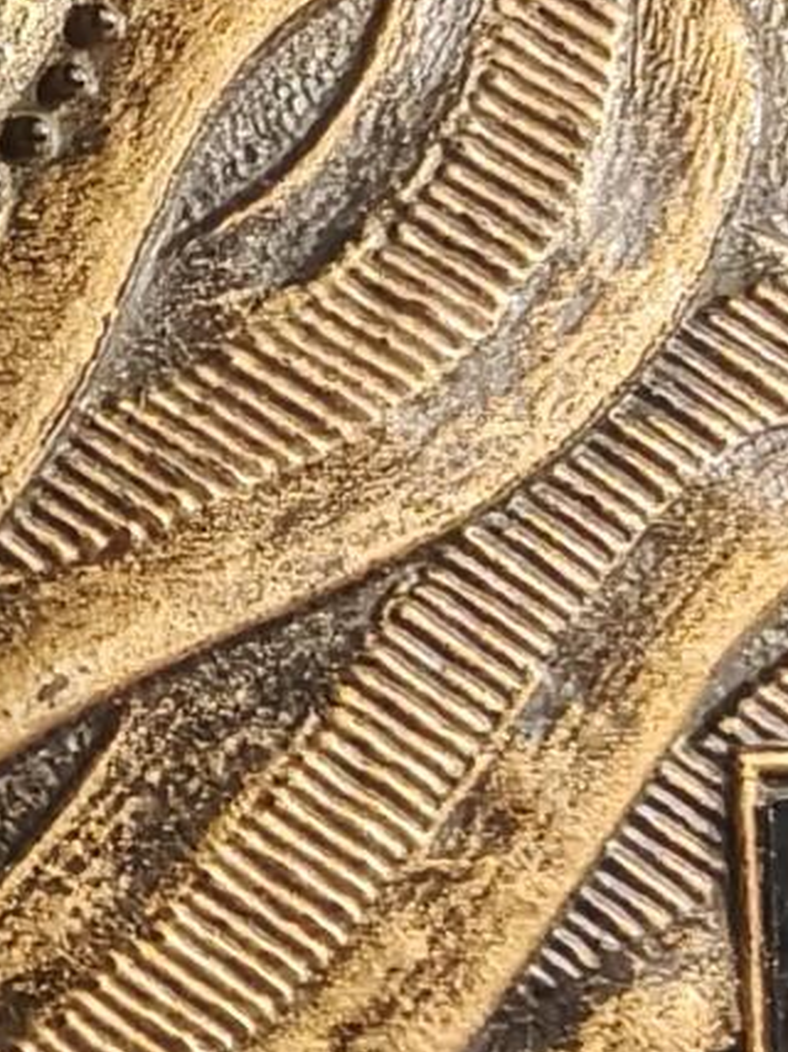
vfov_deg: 19.8
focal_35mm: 97
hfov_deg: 14.5
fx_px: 2946
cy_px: 958
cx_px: -256
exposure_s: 1/50
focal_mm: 2.32
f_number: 2
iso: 200
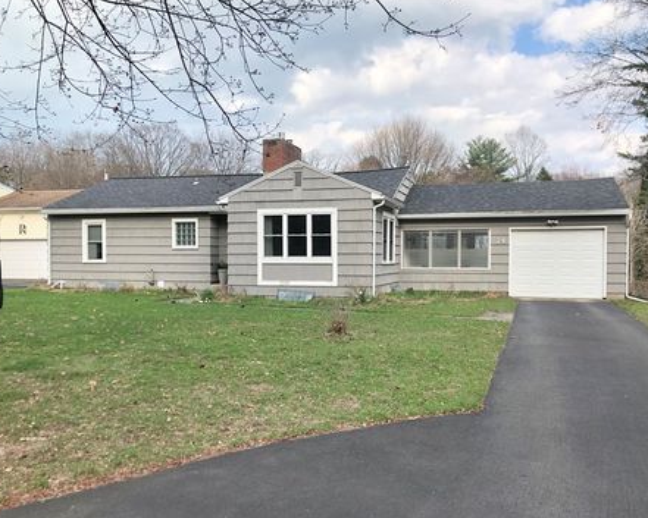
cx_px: 345
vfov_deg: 47.1
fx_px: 595
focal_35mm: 31
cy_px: 268
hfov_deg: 57.1
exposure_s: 1/883
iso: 20
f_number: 1.8
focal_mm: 3.99
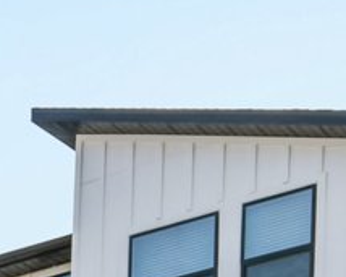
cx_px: -364
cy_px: 492
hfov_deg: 13.1
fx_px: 1290
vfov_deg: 11.4
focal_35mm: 126
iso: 400
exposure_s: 1/640
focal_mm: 14
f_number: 8
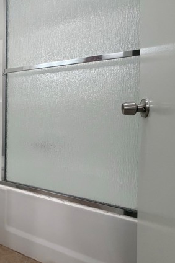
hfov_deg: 44.2
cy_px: 117
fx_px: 161
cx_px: -16
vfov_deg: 78.4
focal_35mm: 22
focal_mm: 2.22
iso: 250
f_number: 2.2
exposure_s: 1/120
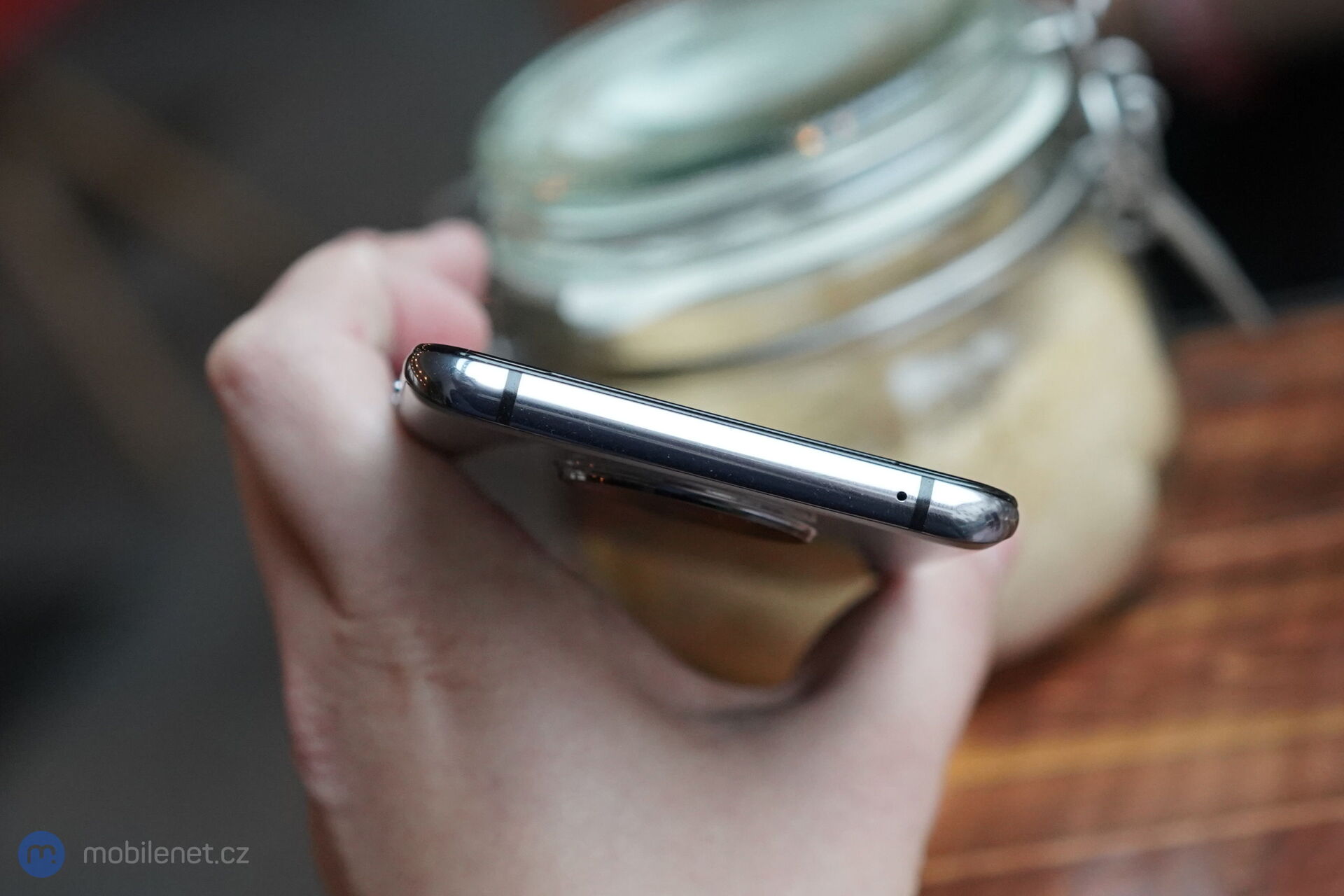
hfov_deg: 36.2
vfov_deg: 24.6
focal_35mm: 55
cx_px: 672
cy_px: 448
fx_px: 2053
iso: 3200
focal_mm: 55
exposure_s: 1/250
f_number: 4
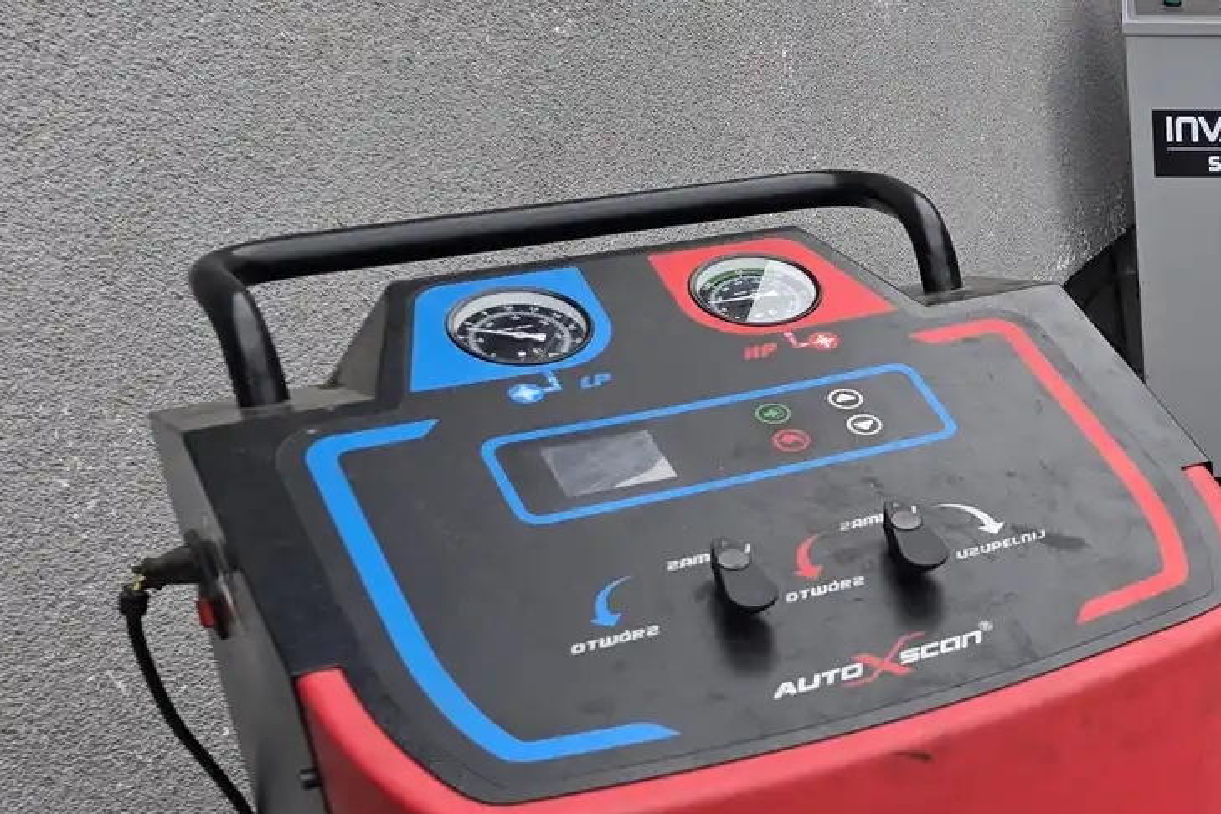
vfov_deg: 21.4
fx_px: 2137
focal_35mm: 63
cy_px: 630
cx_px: 1568
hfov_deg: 27.1
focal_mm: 6.3
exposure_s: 1/239
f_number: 1.7
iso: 12
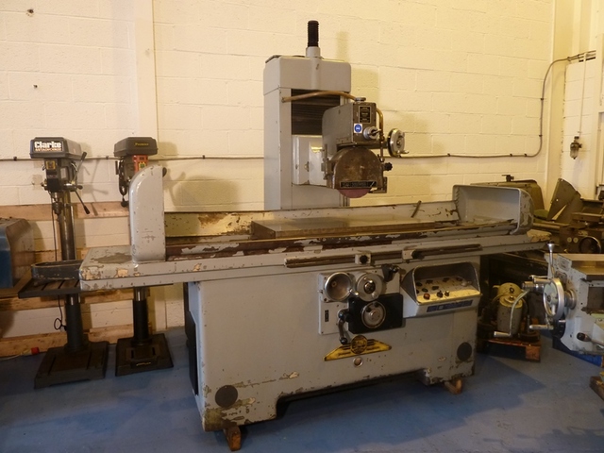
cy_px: 226
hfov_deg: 69.4
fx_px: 436
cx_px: 302
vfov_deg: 54.9
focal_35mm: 25
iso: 200
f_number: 3.3
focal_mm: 4.1
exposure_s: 1/30
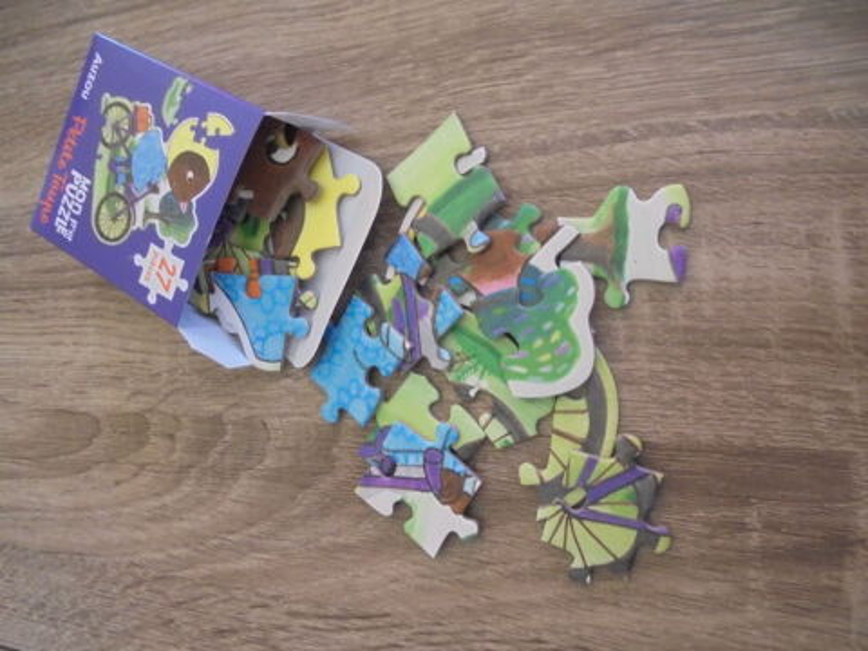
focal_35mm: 26
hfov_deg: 67.3
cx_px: 434
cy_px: 326
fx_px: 652
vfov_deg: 53.1
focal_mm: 4.6
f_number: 3.5
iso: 320
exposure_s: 1/30
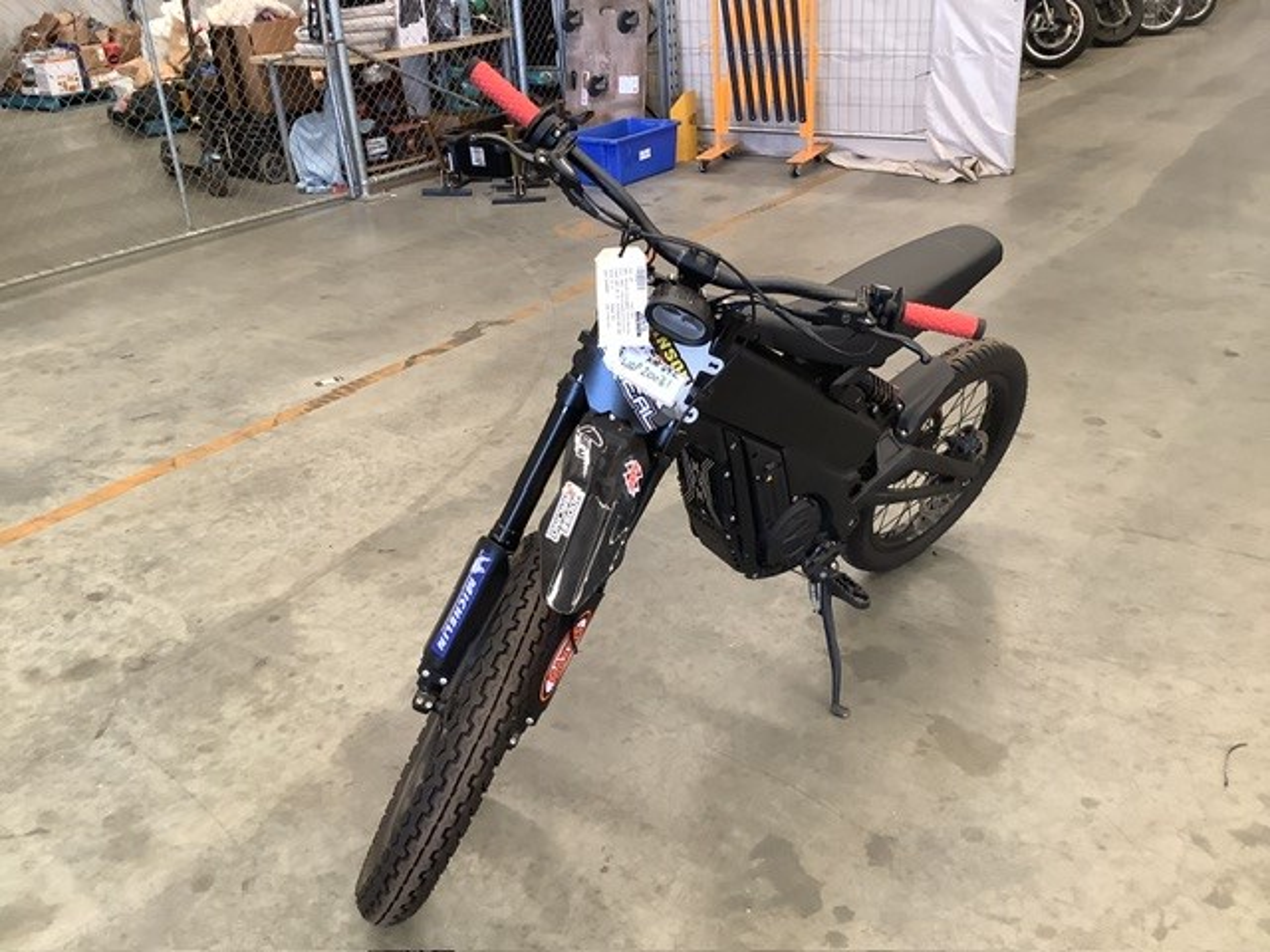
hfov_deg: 58.4
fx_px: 1137
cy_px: 476
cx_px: 635
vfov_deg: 45.4
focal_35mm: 31
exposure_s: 1/50
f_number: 2.4
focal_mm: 3.3
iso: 160
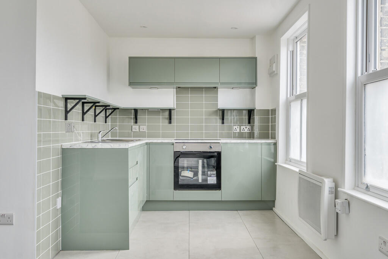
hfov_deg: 53.1
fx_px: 388
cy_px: 130
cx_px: 194
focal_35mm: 36
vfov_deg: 36.9
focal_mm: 24
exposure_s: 1/5
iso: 100
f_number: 8
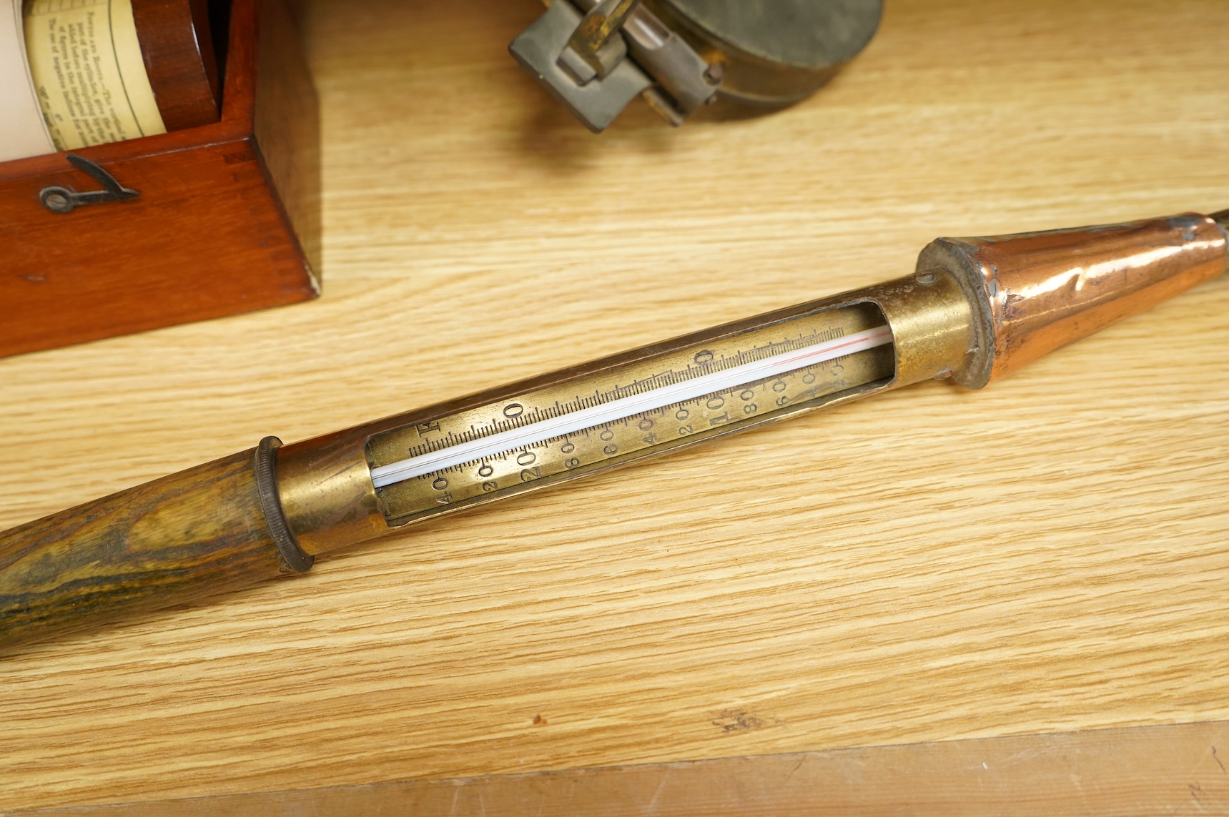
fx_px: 955
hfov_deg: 65.5
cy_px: 408
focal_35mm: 28
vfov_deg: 46.3
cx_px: 614
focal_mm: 28
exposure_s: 1/160
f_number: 5
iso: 2500
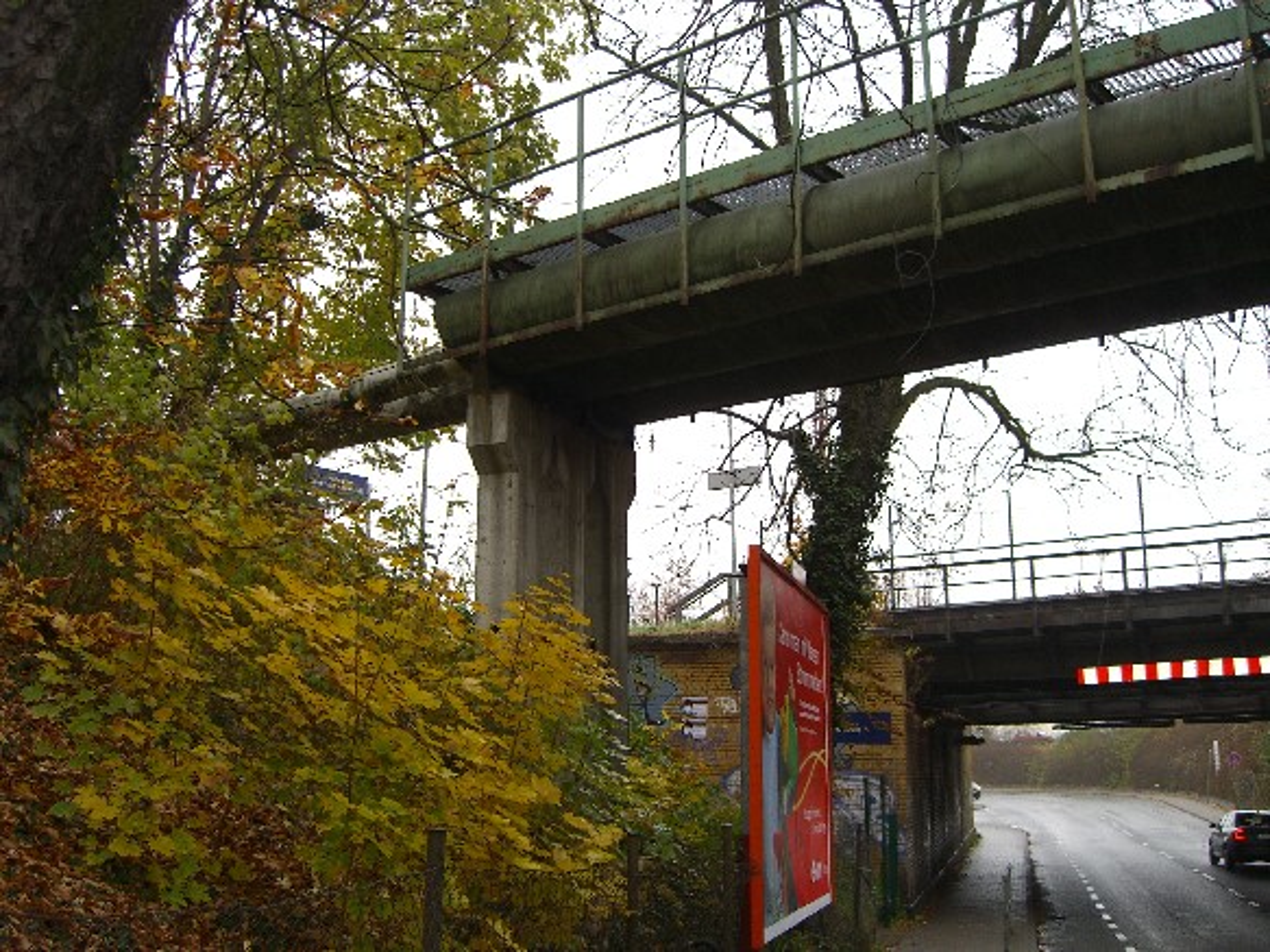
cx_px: 635
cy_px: 476
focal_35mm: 38
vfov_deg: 37.7
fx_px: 1394
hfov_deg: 49.0
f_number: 2.8
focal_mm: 7.9
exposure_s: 1/60
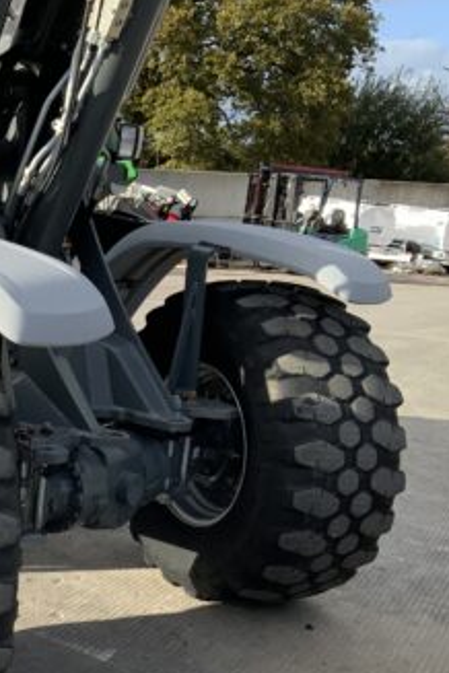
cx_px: -101
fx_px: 1104
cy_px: 424
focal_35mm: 59
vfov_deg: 33.8
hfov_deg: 21.3
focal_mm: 3
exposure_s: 1/792
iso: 16
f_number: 1.8
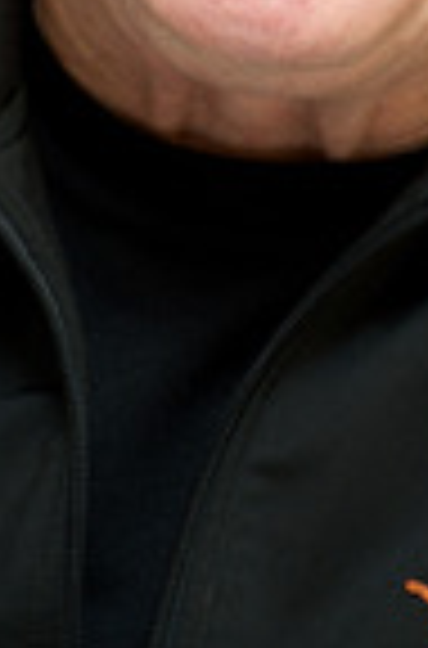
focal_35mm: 376
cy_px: -99
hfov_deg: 3.6
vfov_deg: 5.5
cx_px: 372
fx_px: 6754
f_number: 5.6
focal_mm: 135
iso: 500
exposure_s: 1/60
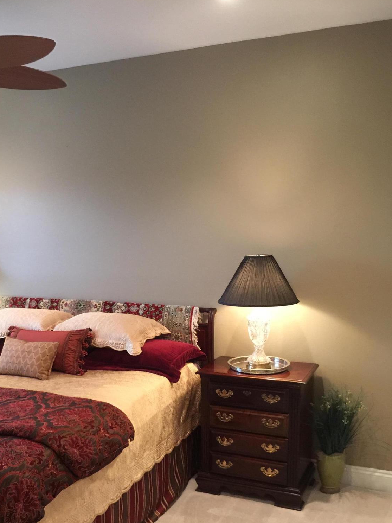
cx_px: 136
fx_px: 589
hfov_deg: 36.5
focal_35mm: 39
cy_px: 342
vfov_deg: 47.2
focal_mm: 4.15
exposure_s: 1/15
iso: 125
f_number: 2.2
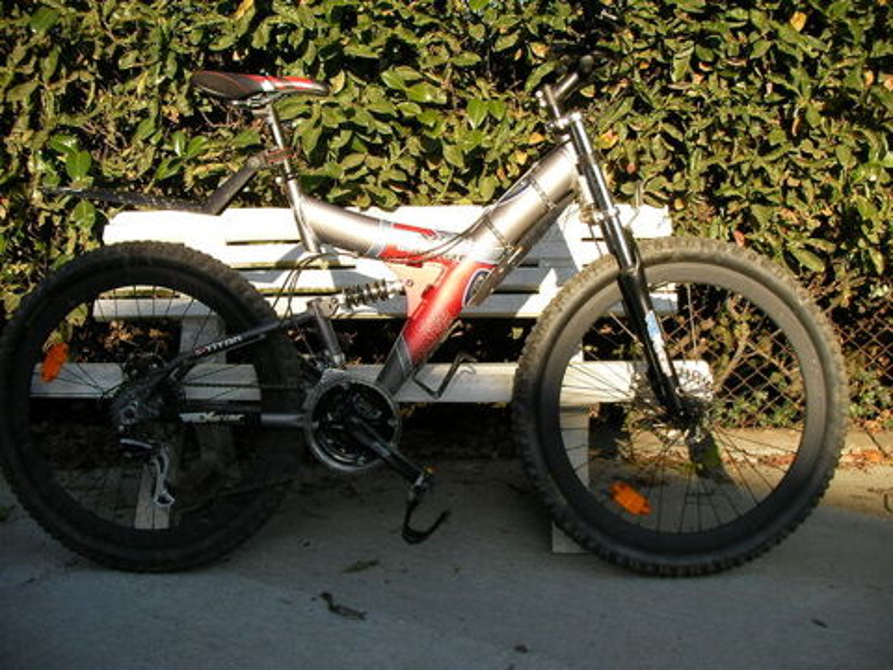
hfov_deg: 49.0
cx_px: 446
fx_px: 980
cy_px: 335
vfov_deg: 37.7
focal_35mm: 38
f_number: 3.5
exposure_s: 1/368
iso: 50
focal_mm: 6.3
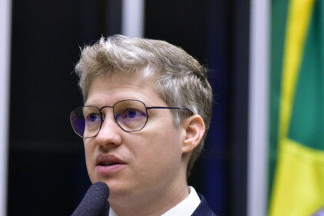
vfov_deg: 4.5
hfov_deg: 6.7
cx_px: 121
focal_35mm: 306
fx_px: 2754
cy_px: 181
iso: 4000
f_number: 2.8
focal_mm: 170
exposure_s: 1/160
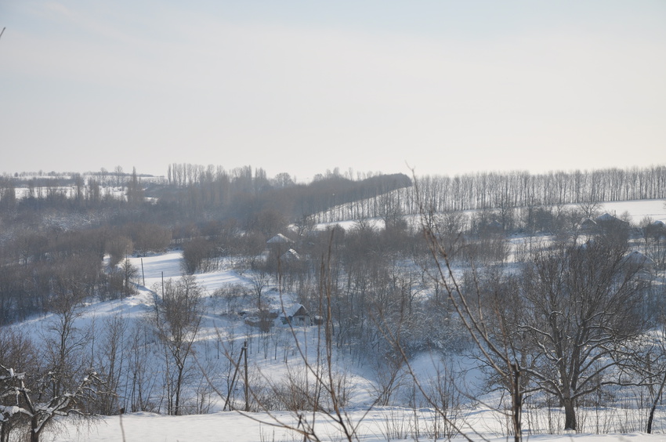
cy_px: 221
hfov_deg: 21.9
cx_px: 333
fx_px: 1718
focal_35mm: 93
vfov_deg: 14.7
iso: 200
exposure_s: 1/800
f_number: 7.1
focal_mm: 62
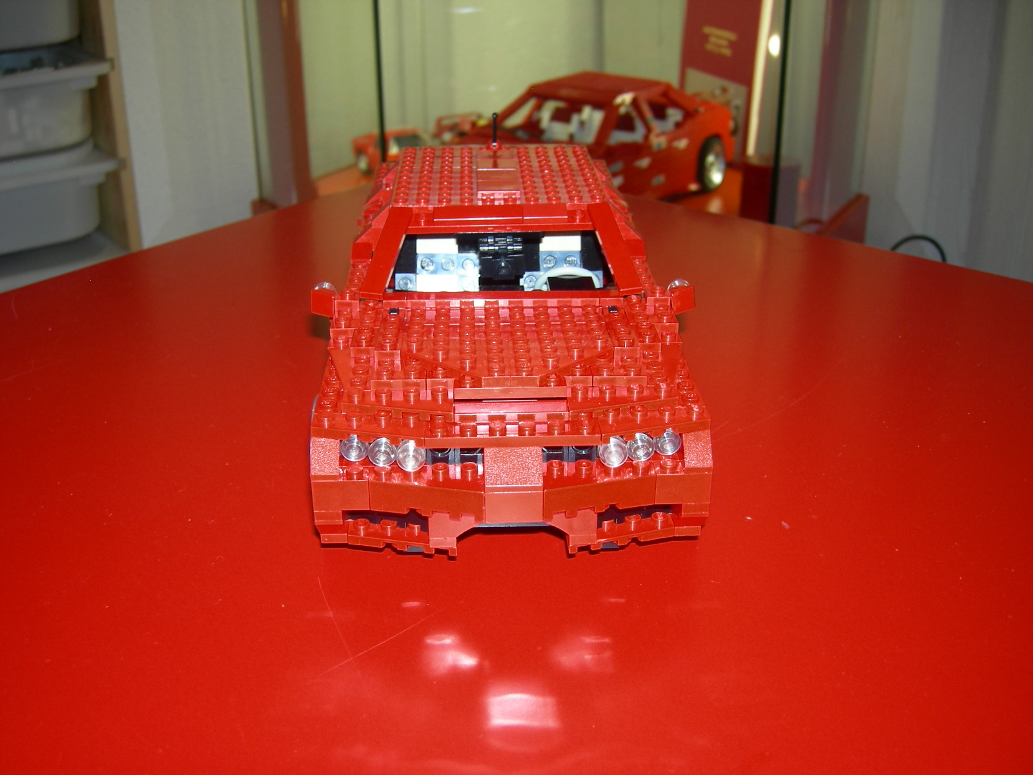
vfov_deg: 37.7
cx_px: 516
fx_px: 1134
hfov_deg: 49.0
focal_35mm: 38
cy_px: 388
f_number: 2.8
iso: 64
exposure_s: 1/60.1
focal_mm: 8
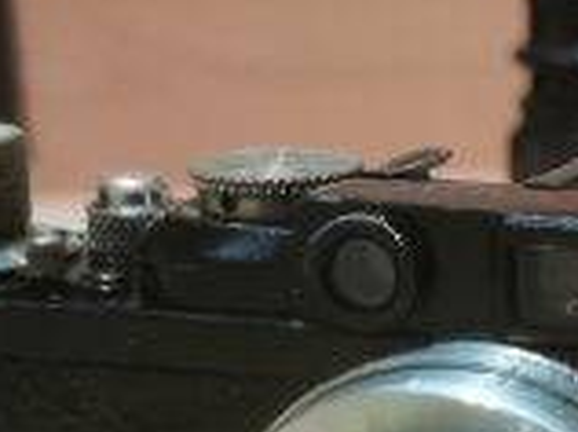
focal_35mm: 147
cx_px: 882
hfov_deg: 12.7
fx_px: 2451
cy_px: 445
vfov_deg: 10.0
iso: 250
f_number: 1.6
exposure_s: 1/50
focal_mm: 5.6
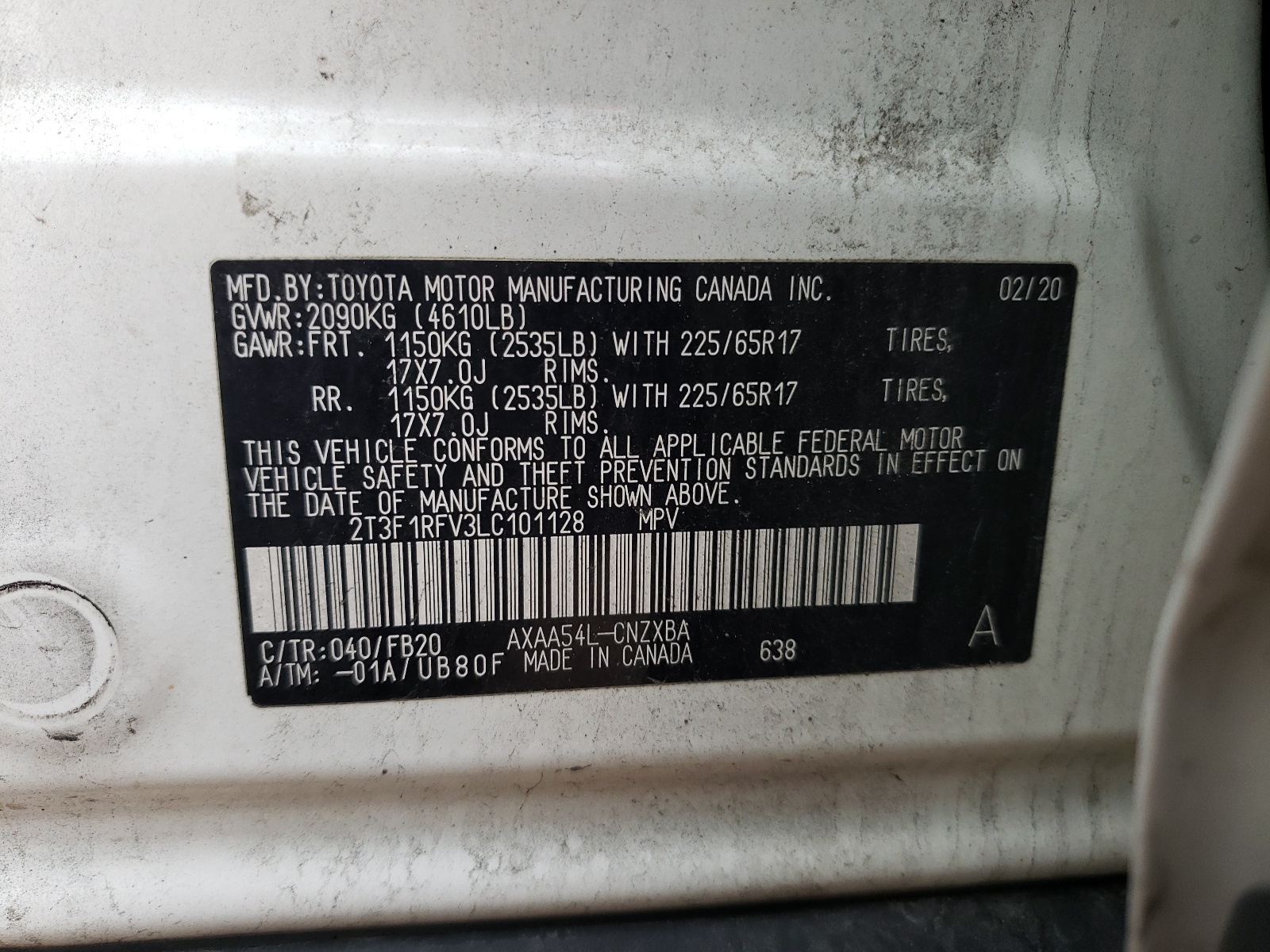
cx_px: 635
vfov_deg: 53.1
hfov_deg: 67.3
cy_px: 476
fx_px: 954
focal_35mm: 26
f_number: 1.5
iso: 81
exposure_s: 1/120
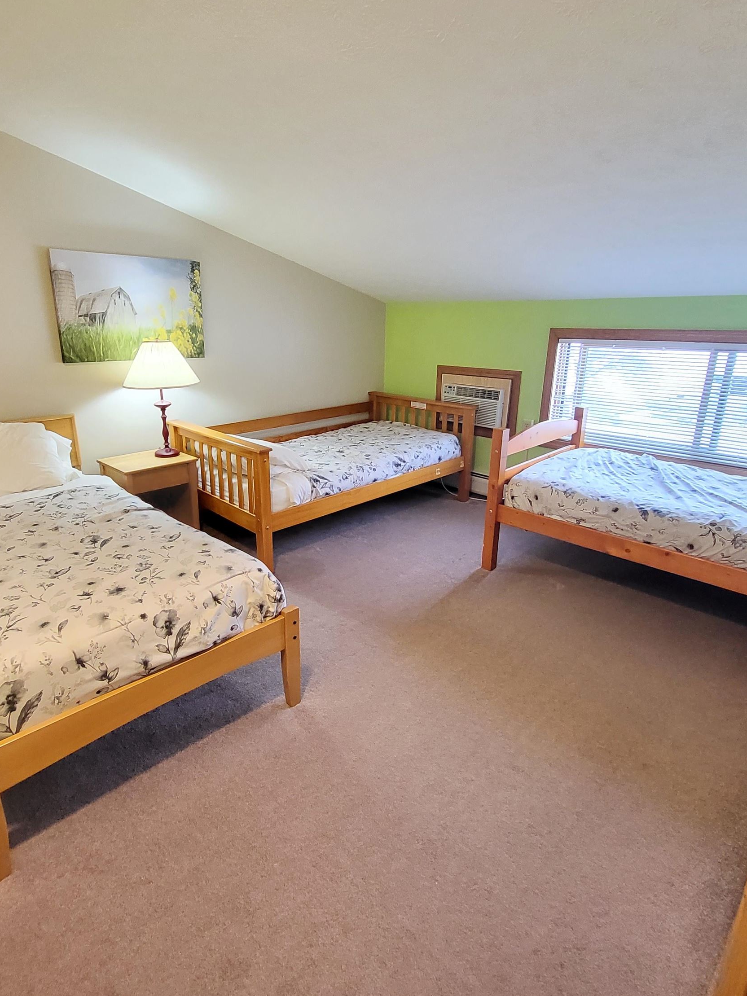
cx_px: 339
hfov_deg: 71.4
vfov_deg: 87.8
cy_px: 491
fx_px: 518
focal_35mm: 18
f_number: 2.2
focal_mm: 1.74
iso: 640
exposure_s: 1/24
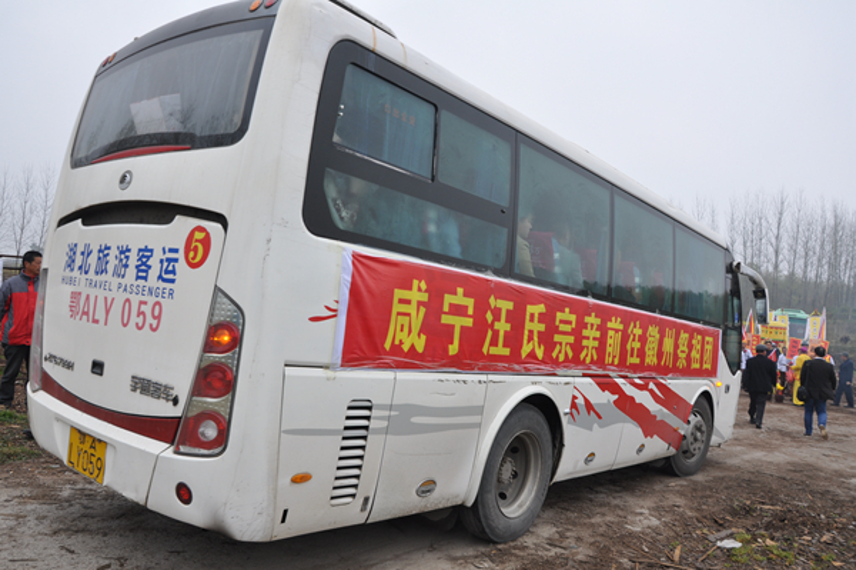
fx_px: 641
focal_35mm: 27
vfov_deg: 47.9
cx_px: 428
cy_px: 285
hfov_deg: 67.4
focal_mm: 18
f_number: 8
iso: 200
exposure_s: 1/250
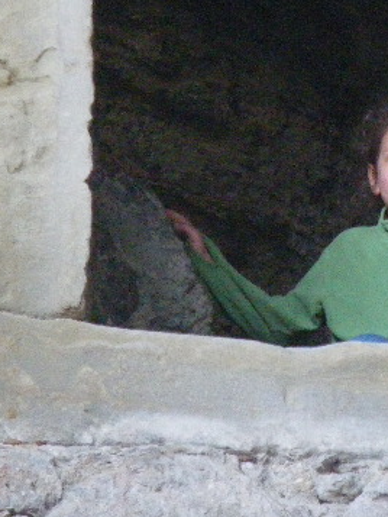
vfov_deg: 6.3
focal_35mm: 314
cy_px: 132
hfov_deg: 4.7
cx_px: 314
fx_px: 4690
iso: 800
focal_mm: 25
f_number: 5.5
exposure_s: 1/50
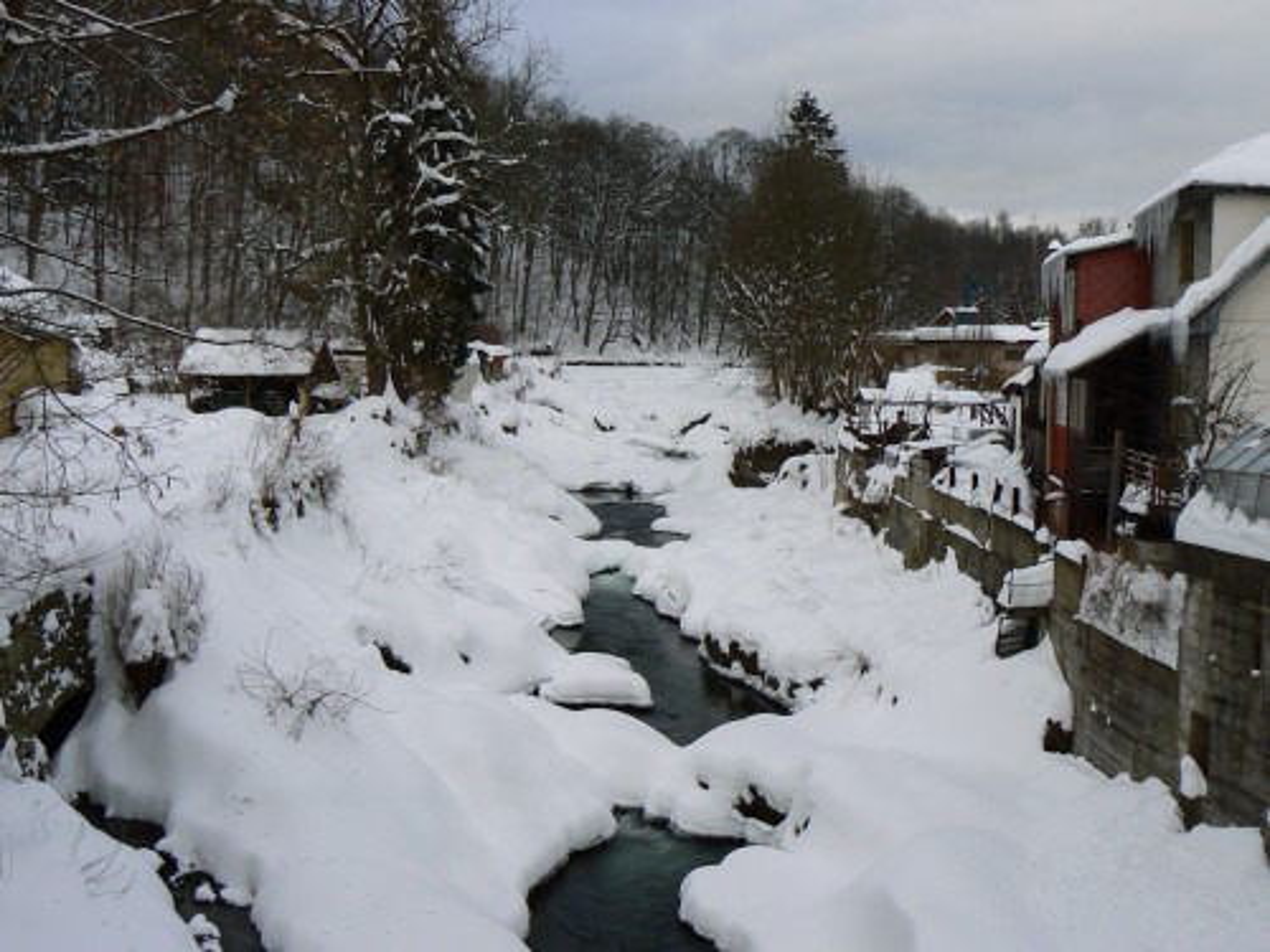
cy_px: 476
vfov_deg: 39.7
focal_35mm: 36
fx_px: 1321
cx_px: 635
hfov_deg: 51.4
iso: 80
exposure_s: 1/400
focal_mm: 6
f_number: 6.3
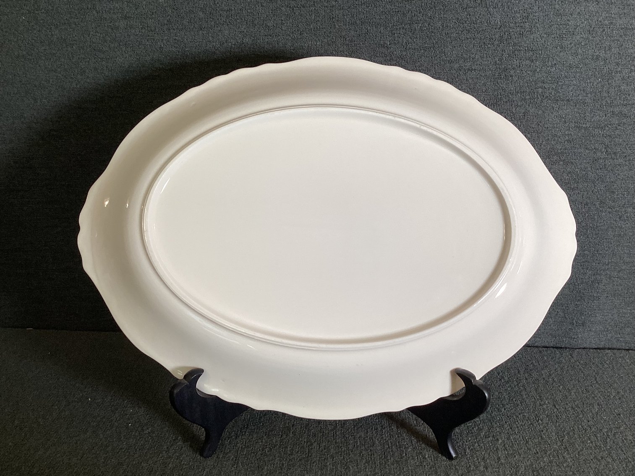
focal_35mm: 31
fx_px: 569
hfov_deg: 58.3
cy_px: 238
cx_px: 318
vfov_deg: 45.4
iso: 64
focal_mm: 3.3
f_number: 2.4
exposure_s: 1/60
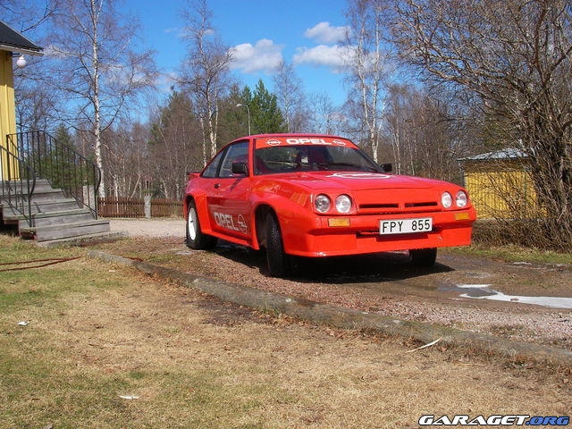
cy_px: 214
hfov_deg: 49.0
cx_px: 286
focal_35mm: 38
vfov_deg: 37.7
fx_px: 628
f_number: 6.6
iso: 50
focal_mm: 6.3
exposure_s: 1/316
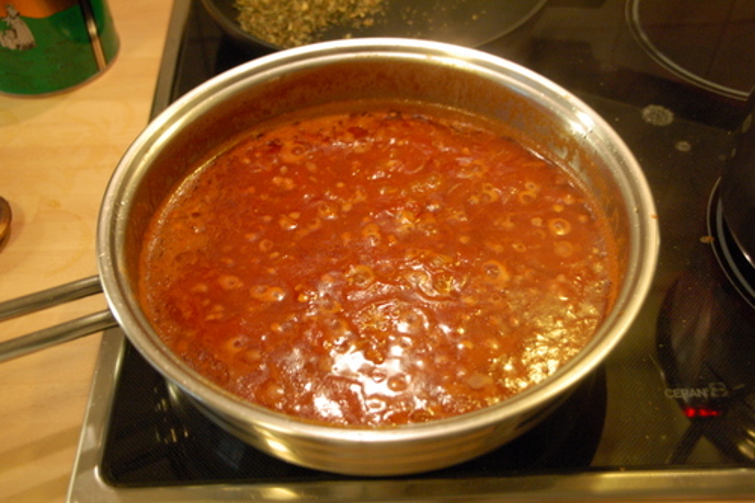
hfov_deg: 43.6
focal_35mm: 45
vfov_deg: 29.8
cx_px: 378
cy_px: 252
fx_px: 943
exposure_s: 1/15
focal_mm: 30
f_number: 4.5
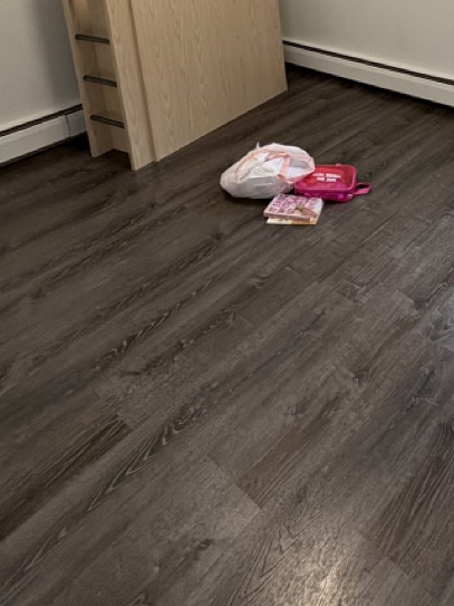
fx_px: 577
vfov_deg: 46.6
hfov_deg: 39.9
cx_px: 405
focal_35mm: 33
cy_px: 4
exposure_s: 1/60
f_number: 2.2
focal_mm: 2.22
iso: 160
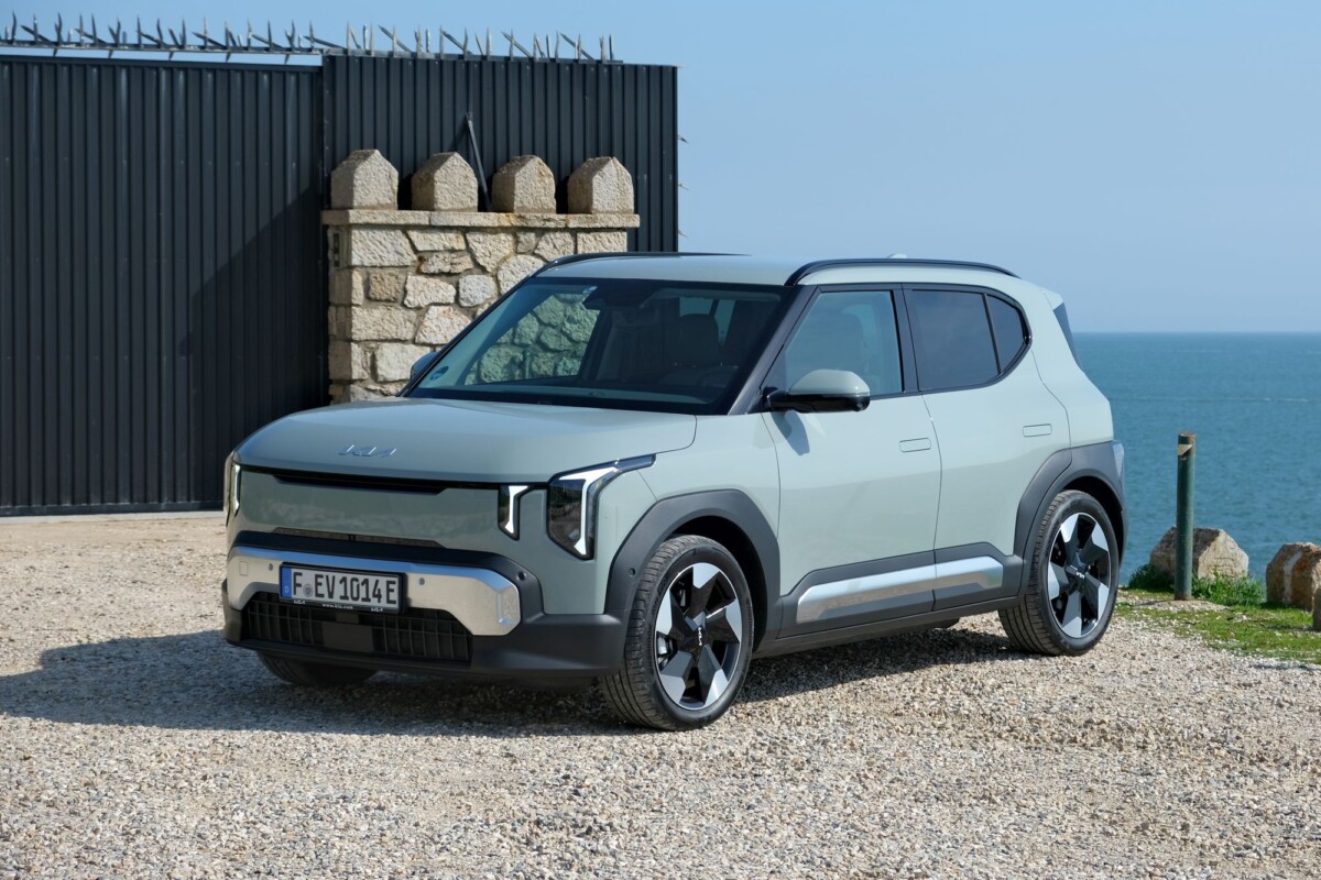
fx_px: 3045
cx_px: 660
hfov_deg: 24.5
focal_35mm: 83
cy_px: 440
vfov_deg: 16.5
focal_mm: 55
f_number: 5.6
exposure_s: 1/750
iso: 160
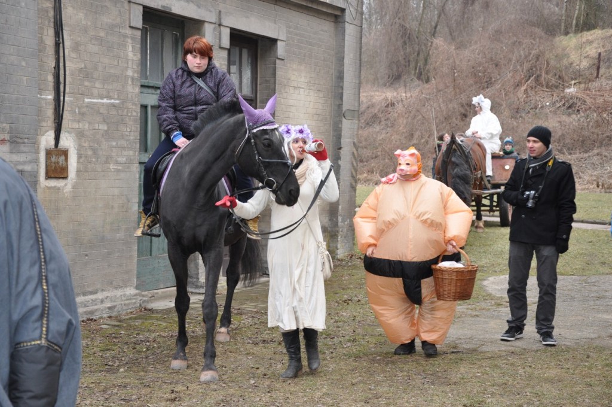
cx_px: 306
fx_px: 1222
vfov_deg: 18.9
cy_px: 204
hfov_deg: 28.1
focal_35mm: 72
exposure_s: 1/60
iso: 500
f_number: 4.8
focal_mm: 48
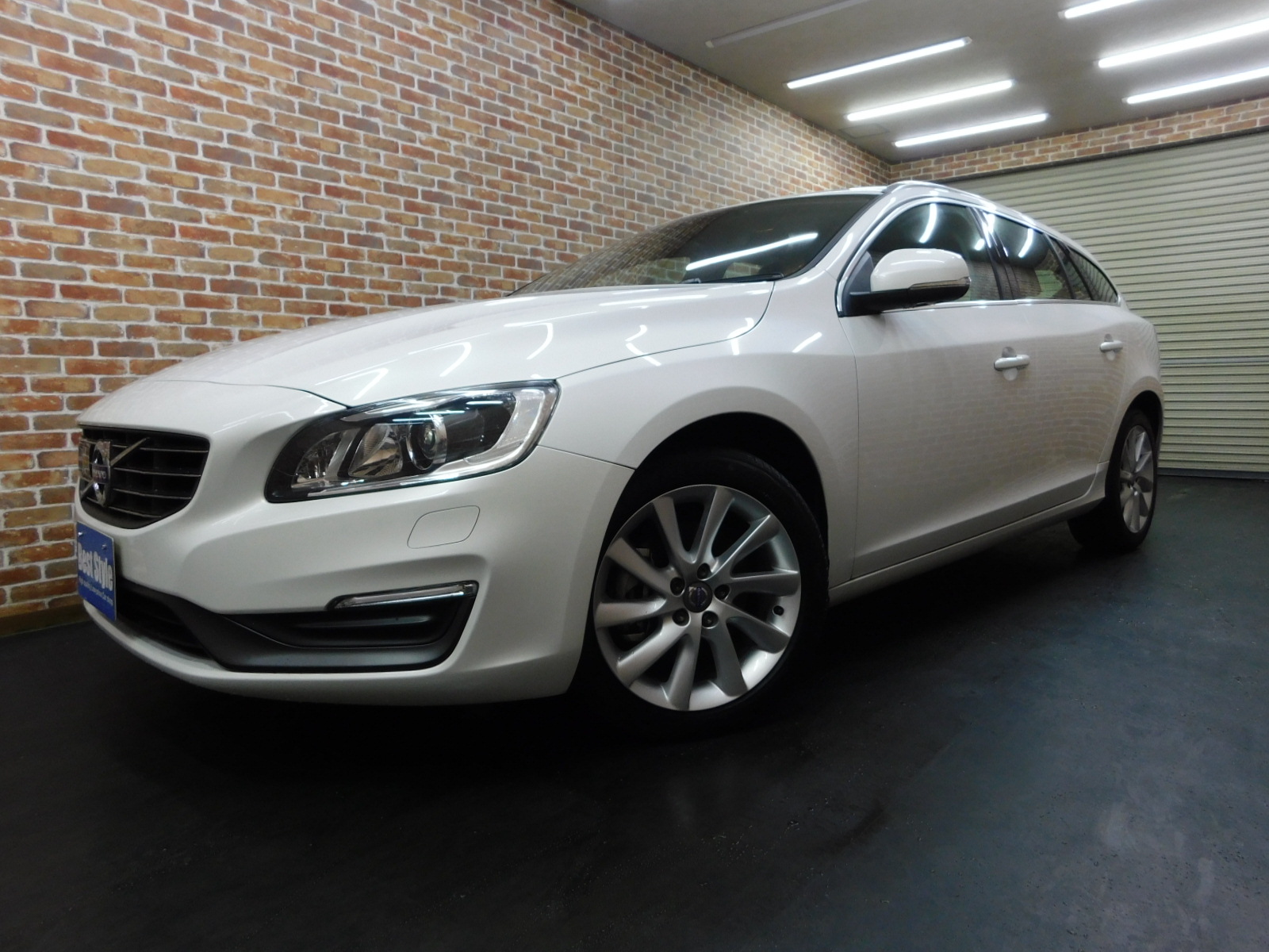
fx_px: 843
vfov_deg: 58.9
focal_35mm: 23
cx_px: 634
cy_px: 476
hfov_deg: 73.9
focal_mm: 4
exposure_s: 1/30
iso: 160
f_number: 3
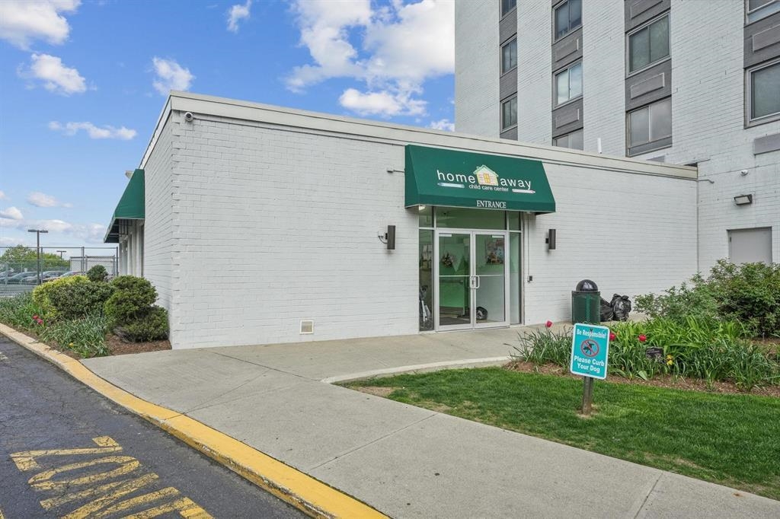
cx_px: 390
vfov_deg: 62.9
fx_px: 425
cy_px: 260
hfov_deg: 85.1
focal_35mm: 20
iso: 200
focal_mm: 19.6
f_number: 8
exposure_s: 1/400
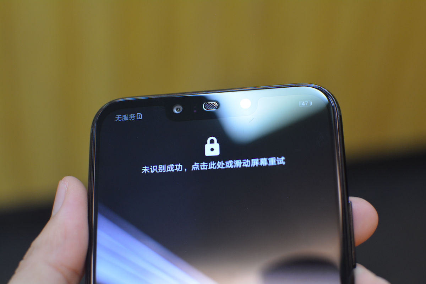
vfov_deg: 25.8
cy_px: 142
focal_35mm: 52
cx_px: 213
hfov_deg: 37.9
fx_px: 621
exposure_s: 1/50
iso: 800
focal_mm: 35
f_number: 3.5
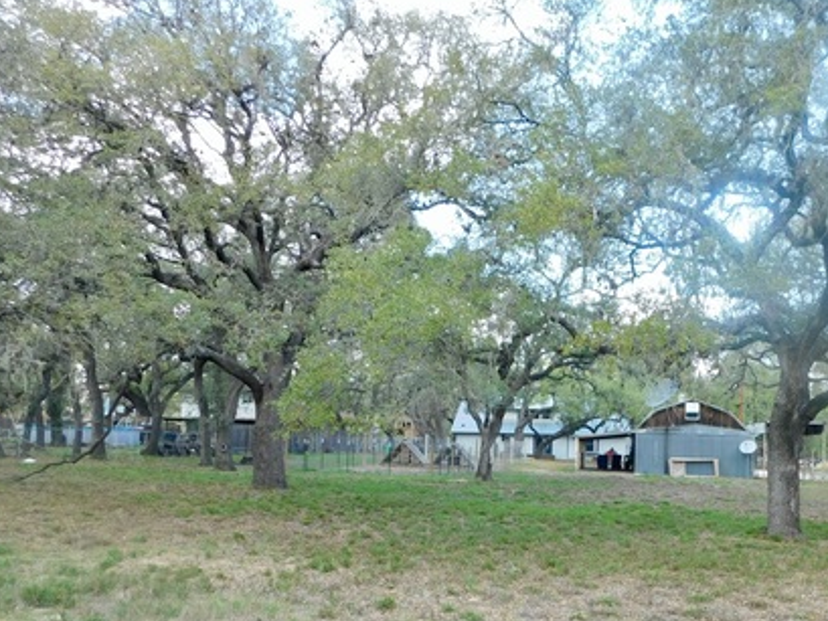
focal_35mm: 36
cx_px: 557
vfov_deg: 39.0
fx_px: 861
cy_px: 439
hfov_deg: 50.4
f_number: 3
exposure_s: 1/200
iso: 125
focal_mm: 4
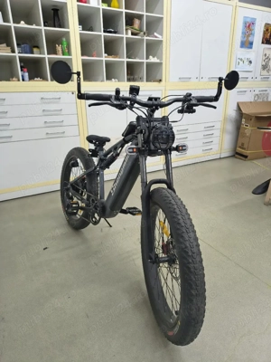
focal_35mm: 24
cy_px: 181
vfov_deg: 71.6
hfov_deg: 56.8
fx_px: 251
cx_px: 136
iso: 399
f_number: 1.8
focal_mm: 5.56
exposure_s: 1/100
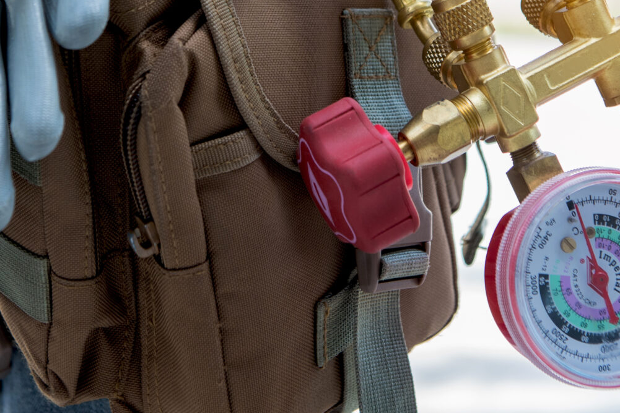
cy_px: -29
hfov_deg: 15.4
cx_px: 307
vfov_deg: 10.2
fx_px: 2291
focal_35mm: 133
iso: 200
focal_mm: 52
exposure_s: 1/250
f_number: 4.5
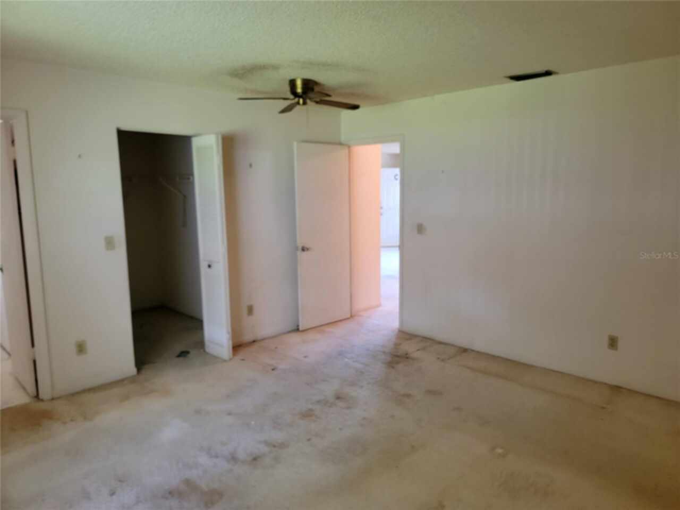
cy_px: 255
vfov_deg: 56.8
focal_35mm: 24
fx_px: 471
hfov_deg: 71.6
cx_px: 340
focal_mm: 6.7
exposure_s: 1/40
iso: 500
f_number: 1.8
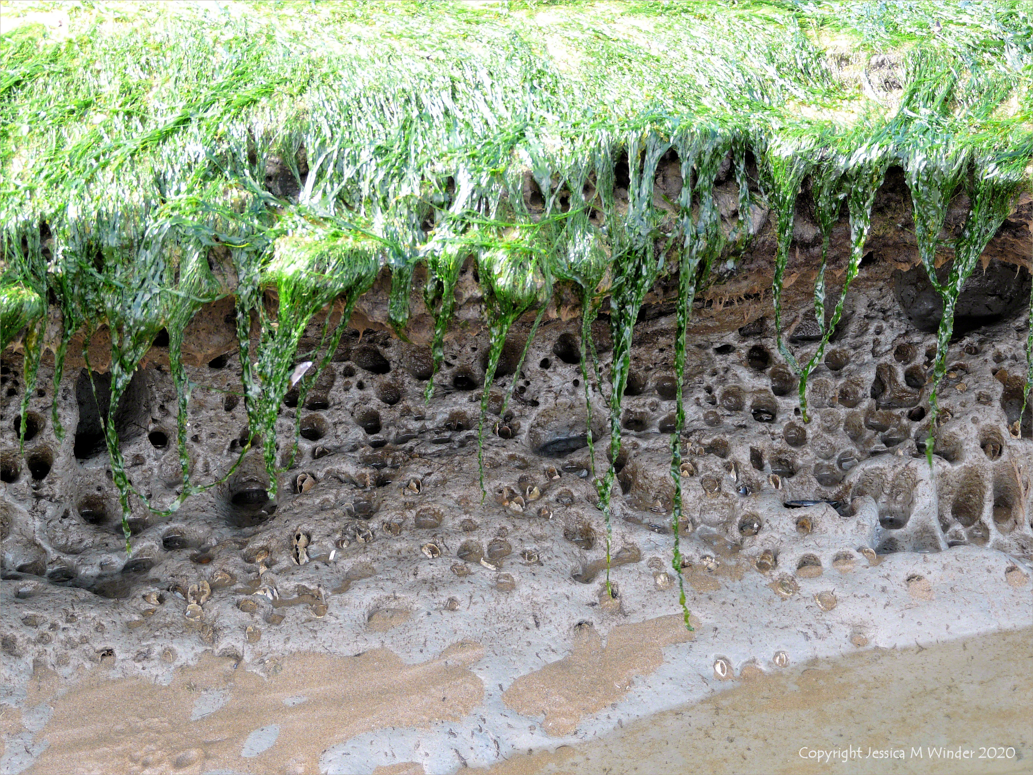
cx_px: 516
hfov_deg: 26.7
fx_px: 2179
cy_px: 388
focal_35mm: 73
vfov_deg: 20.2
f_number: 3.2
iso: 100
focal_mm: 12
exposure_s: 1/100
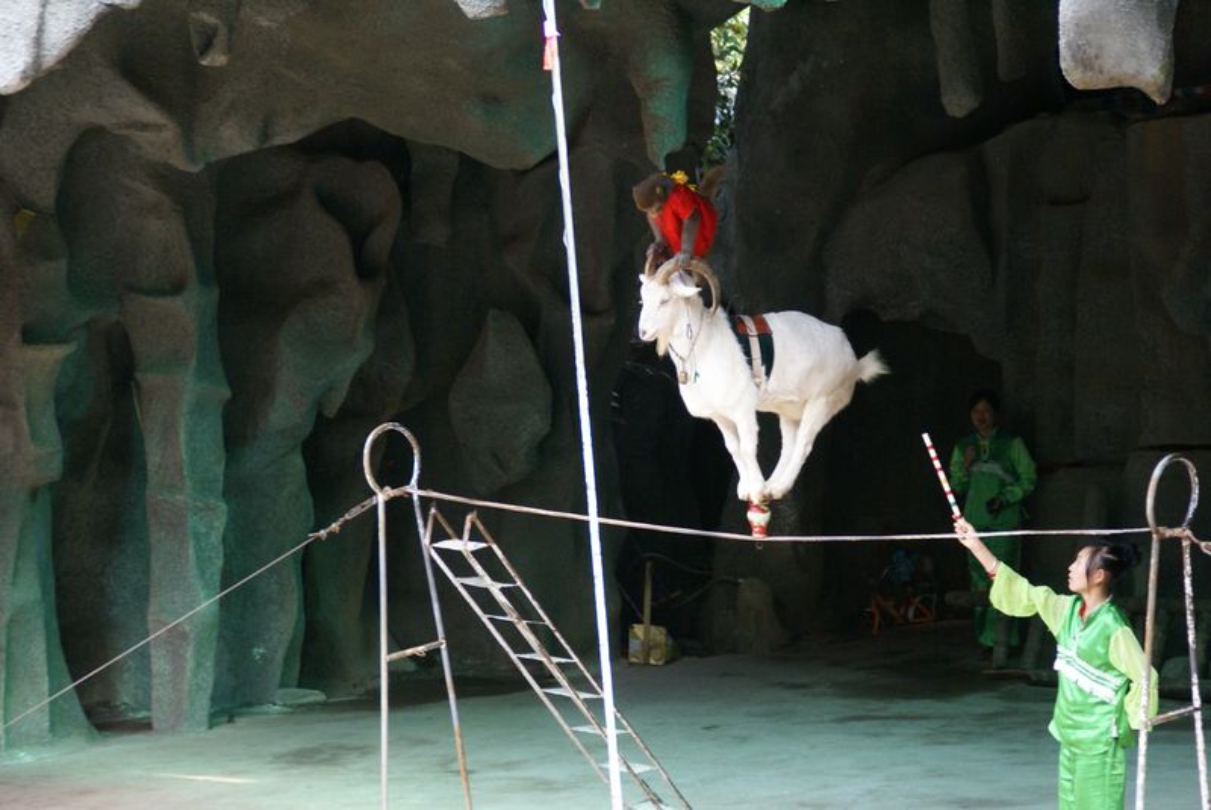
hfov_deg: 17.0
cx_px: 606
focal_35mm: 120
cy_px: 405
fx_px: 4040
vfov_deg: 11.4
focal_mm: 80
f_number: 5.6
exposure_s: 1/60
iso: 400
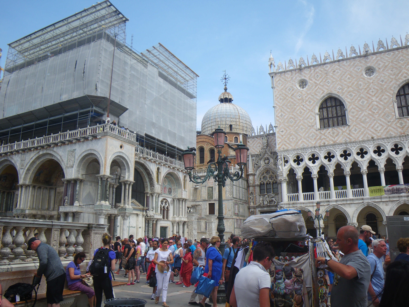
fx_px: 331
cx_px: 204
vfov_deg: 49.7
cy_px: 154
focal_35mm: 28
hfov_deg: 63.4
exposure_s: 1/250
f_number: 4.2
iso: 50
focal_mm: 5
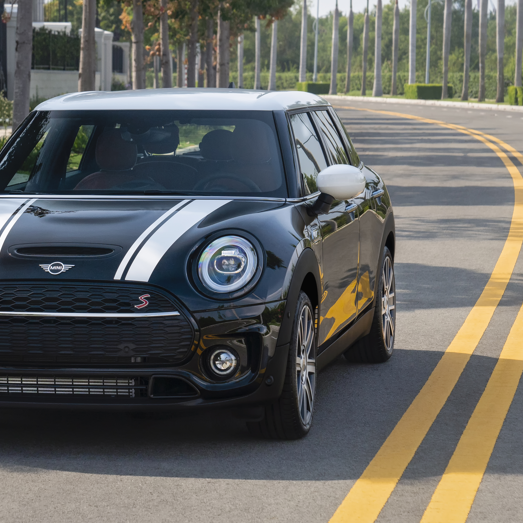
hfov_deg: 13.0
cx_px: 125
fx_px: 2291
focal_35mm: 134
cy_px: 244
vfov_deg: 13.0
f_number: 5
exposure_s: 1/800
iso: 800
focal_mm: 60
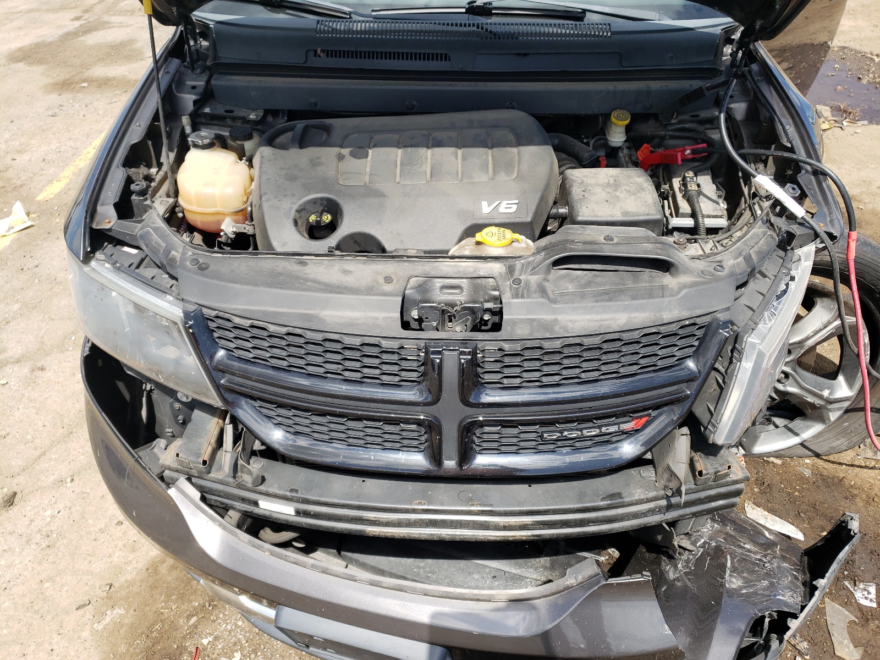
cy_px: 330
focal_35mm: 26
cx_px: 440
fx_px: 661
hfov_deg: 67.3
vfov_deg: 53.1
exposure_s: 1/1667
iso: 50
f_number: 1.5
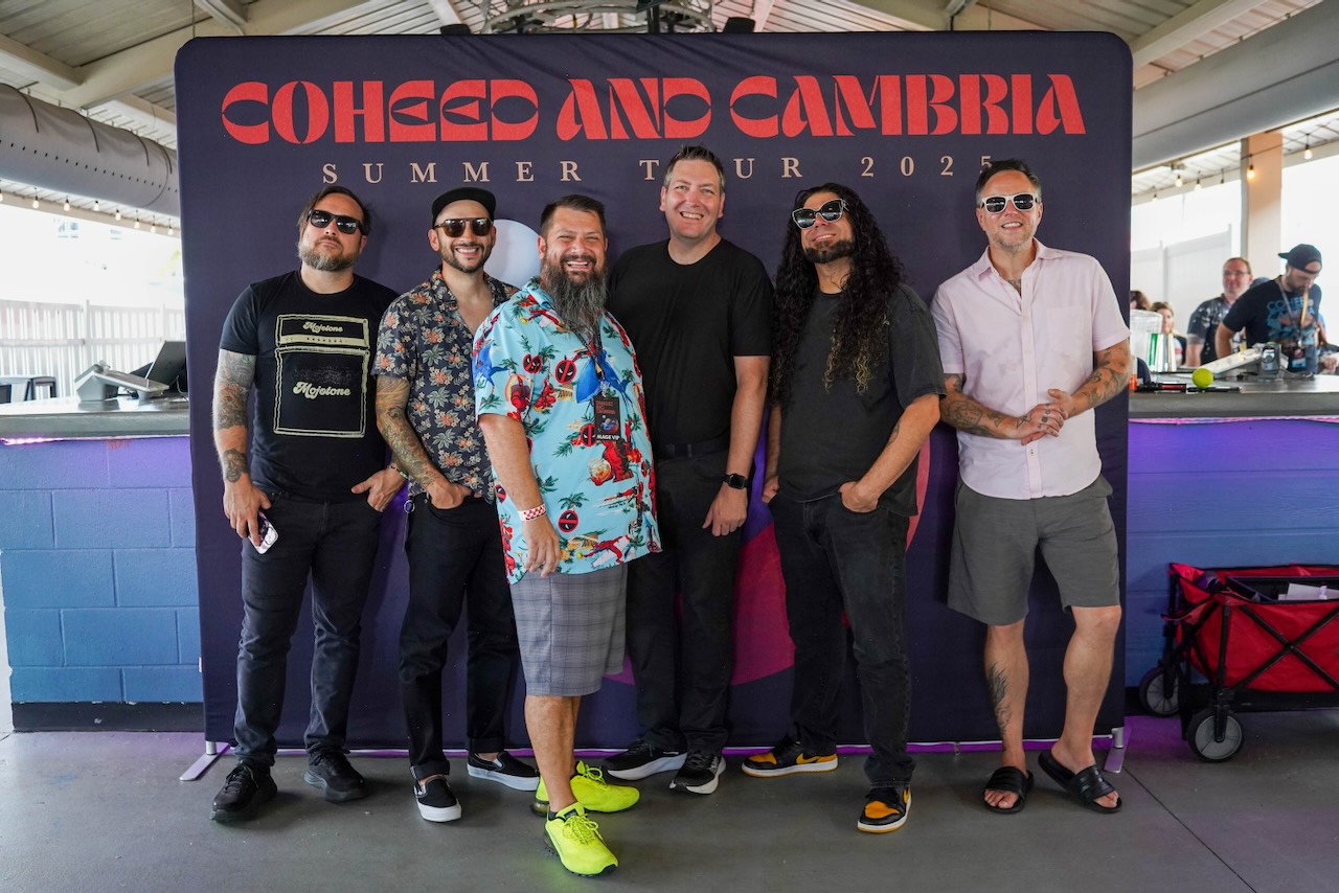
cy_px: 446
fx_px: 1302
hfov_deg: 54.4
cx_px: 670
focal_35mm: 35
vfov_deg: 37.9
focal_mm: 35
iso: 2000
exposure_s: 1/200
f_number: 3.5
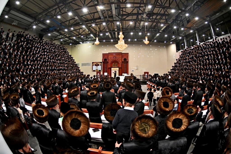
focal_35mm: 15
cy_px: 77
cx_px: 116
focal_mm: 10.5
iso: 640
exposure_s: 1/640
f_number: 2.8
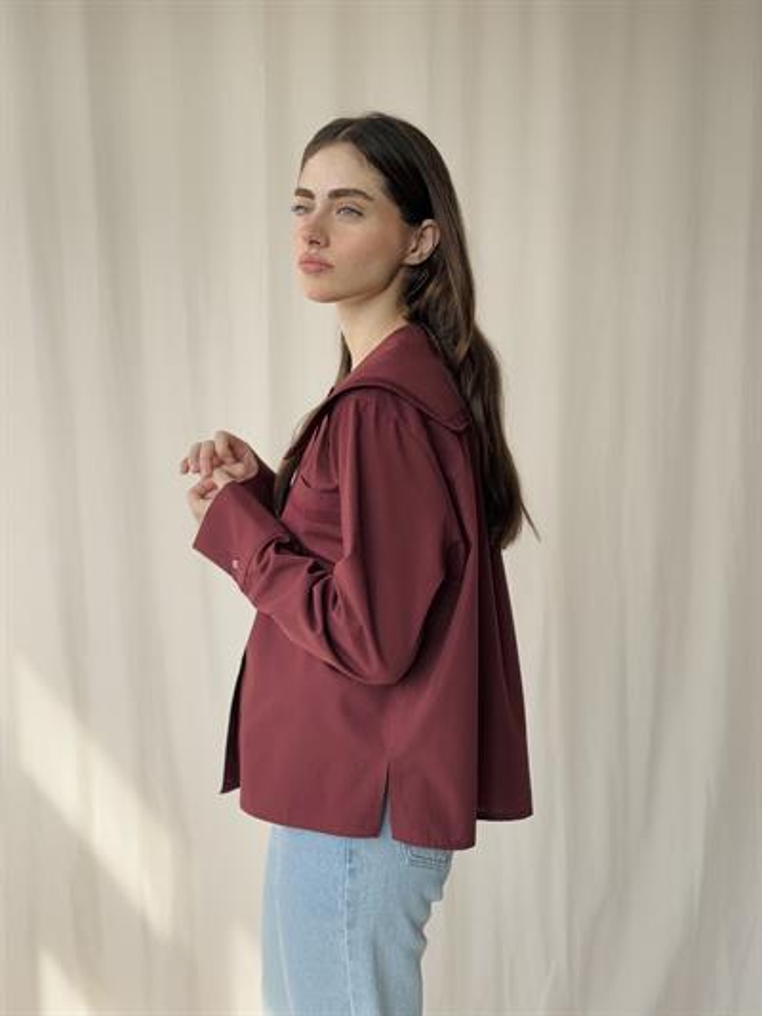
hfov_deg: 30.3
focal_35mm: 48
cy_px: 508
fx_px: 1408
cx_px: 381
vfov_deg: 39.6
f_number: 1.78
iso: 64
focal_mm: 6.76
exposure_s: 1/477
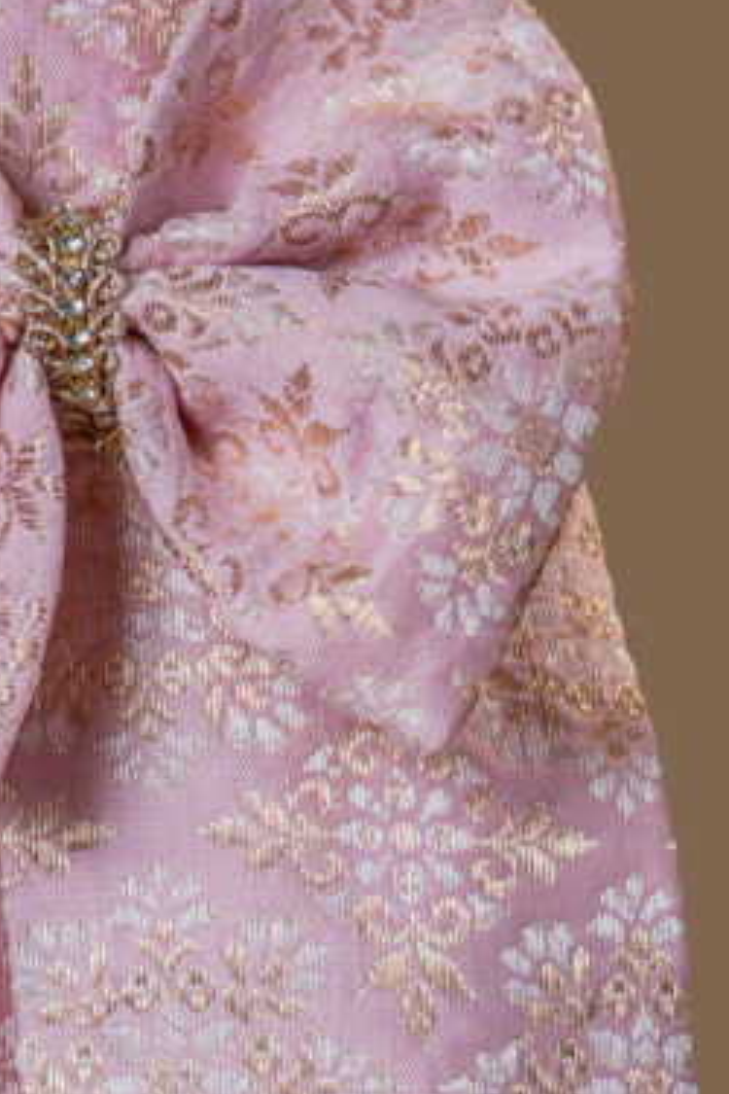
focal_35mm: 491
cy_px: -505
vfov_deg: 4.2
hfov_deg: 2.8
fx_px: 14913
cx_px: -840
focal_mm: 96
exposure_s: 1/250
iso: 50
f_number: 9
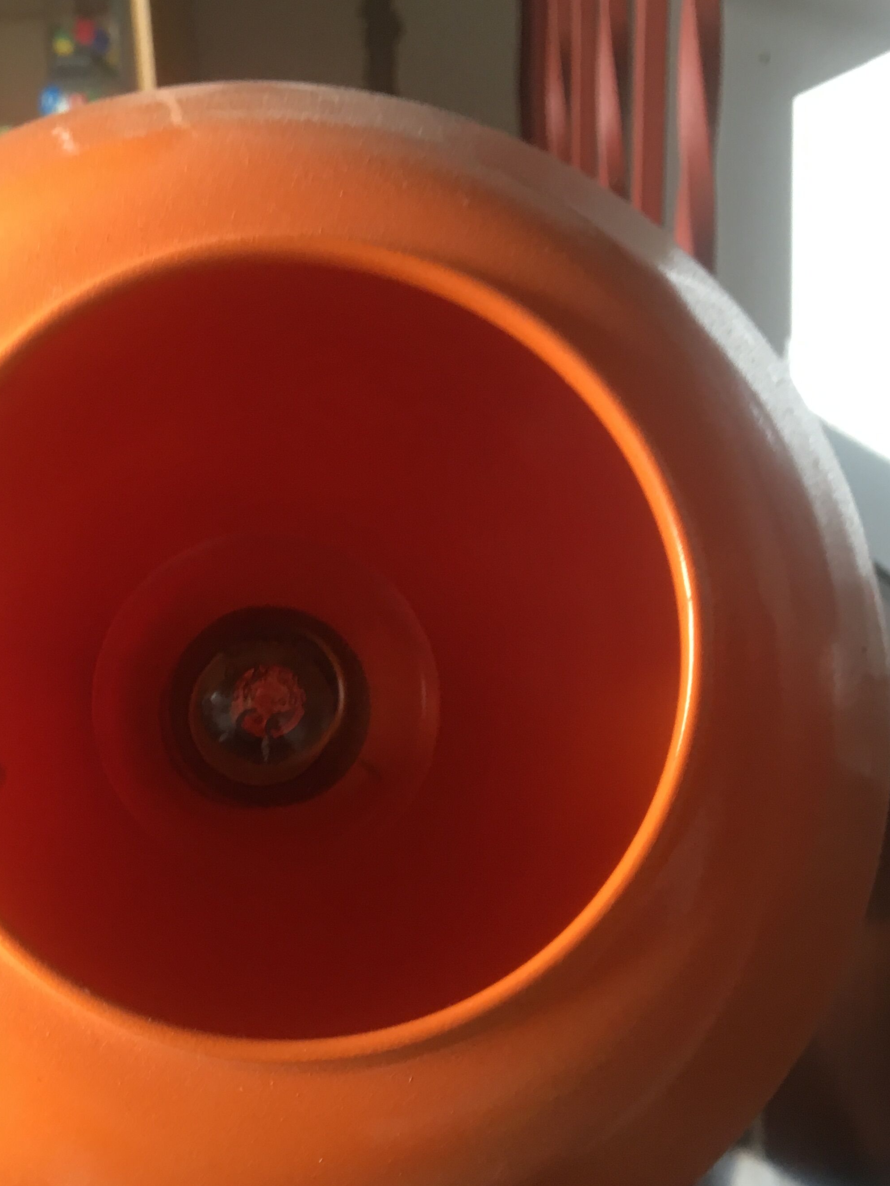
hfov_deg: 32.5
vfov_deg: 42.7
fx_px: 1508
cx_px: 265
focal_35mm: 44
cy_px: 734
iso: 100
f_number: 2.2
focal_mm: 4.15
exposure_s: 1/33
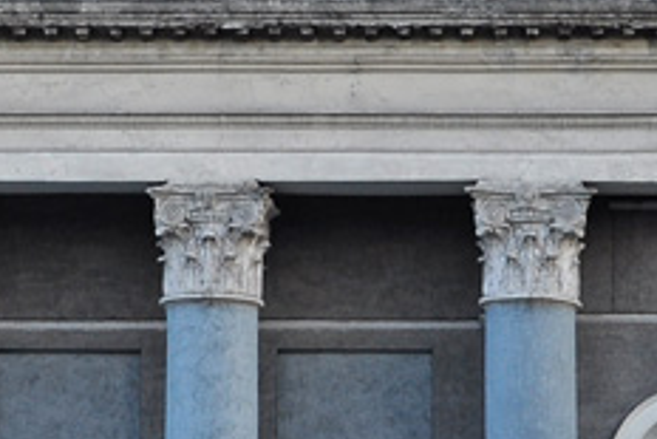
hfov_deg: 9.4
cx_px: 52
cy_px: 312
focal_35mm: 217
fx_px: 3963
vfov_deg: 6.3
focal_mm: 28
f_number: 6.3
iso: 200
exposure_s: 1/160
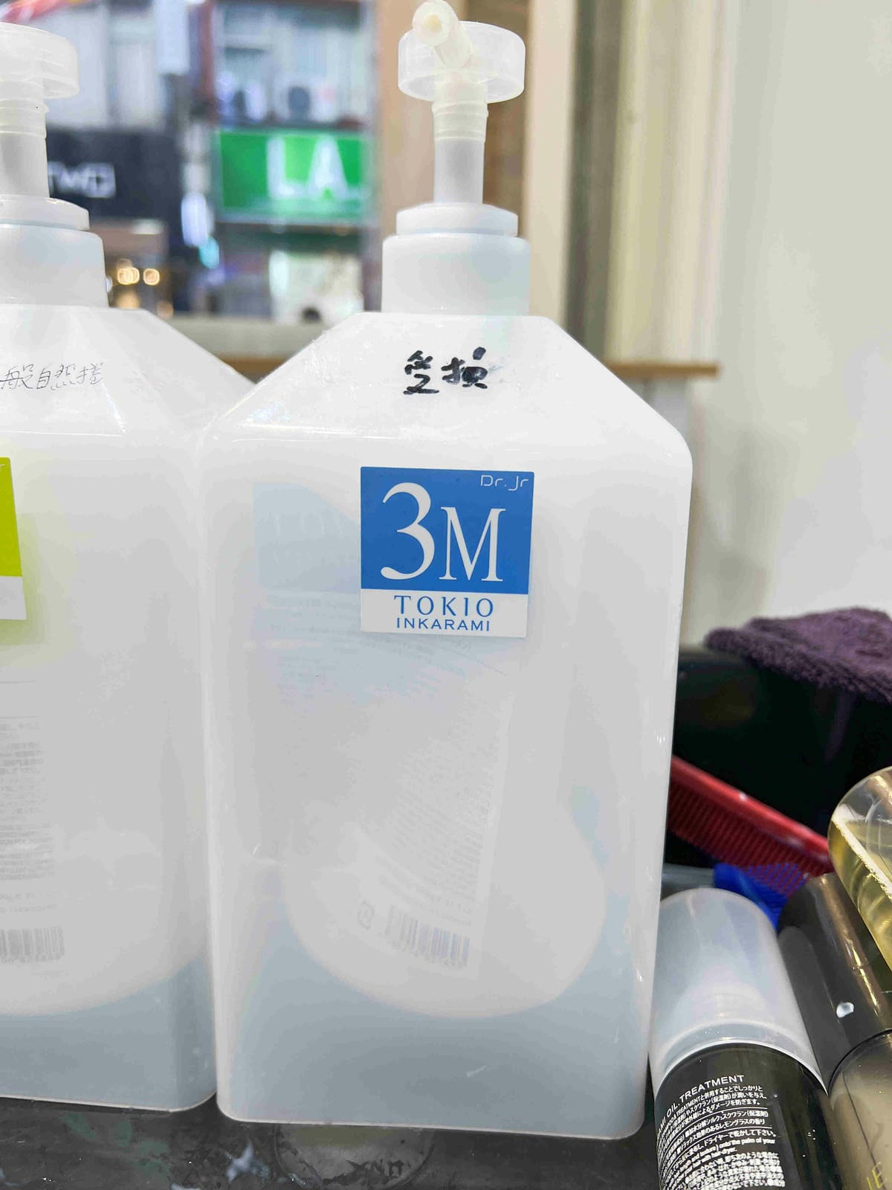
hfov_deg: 53.1
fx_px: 893
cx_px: 446
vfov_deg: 67.3
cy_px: 595
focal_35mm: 26
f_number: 1.5
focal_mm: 5.7
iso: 40
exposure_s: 1/120
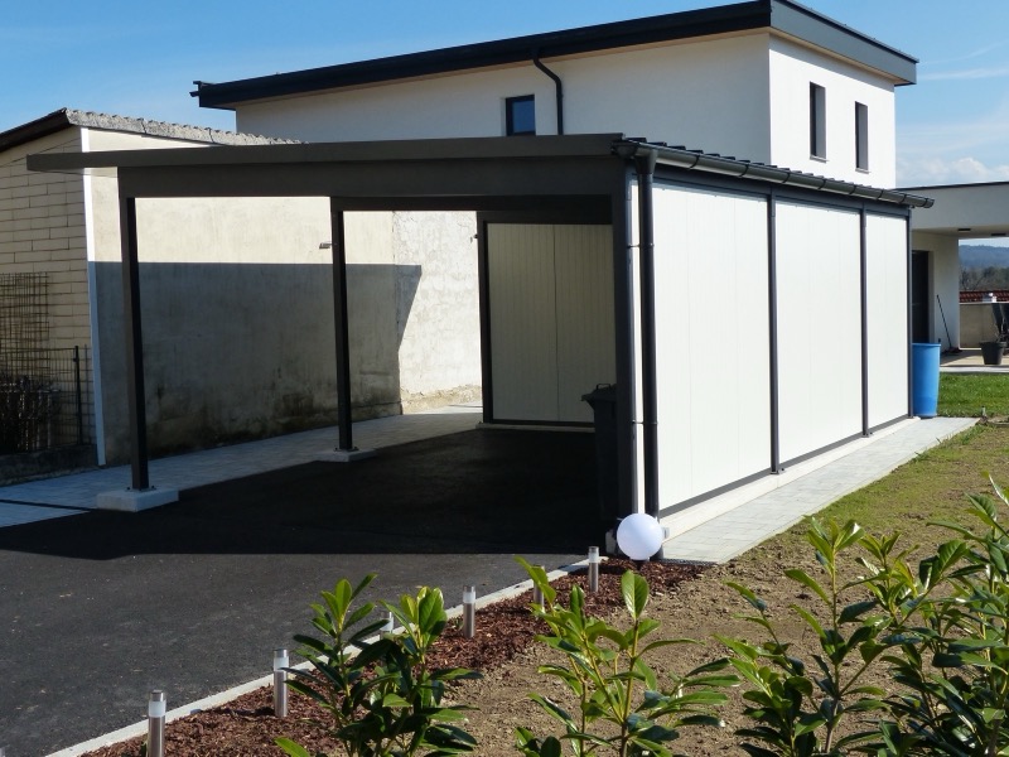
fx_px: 1224
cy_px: 378
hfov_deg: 44.8
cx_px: 504
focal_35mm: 42
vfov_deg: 34.3
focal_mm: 7.6
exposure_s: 1/1300
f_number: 4
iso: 160
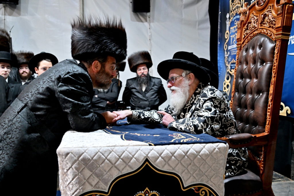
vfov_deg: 36.9
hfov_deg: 53.1
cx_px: 147
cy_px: 98
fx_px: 294
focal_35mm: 36
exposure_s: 1/100
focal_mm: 36
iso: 1000
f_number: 4
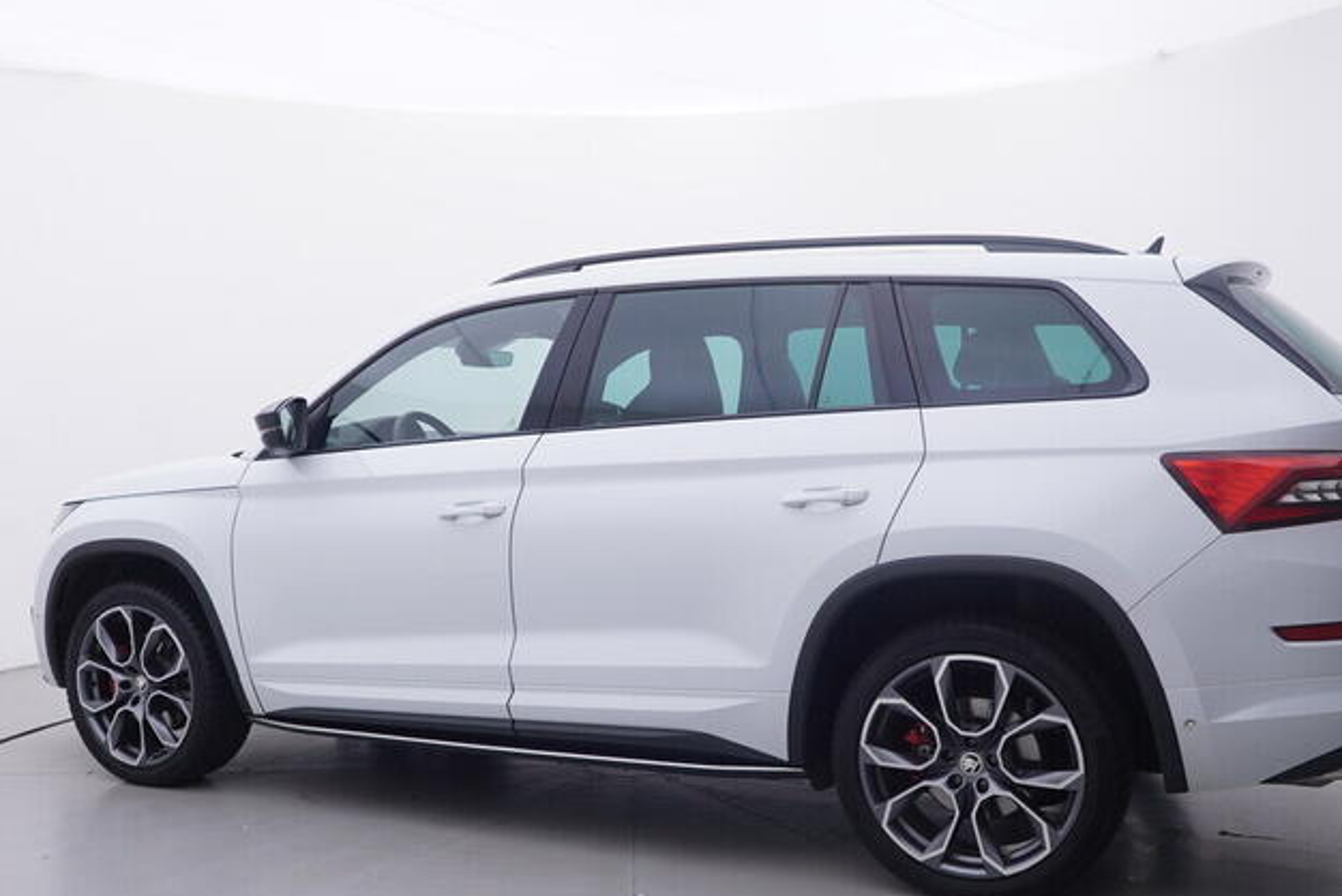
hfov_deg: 52.1
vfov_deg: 35.9
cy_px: 581
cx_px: 635
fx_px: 1373
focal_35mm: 37
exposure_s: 1/80
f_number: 5
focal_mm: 15
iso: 200
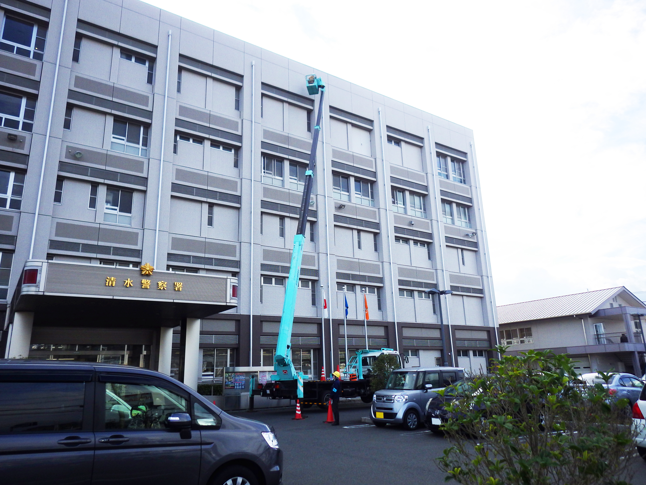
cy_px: 242
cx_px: 323
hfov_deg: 69.4
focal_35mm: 25
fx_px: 467
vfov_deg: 54.9
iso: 125
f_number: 2.8
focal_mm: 4.5
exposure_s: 1/1250
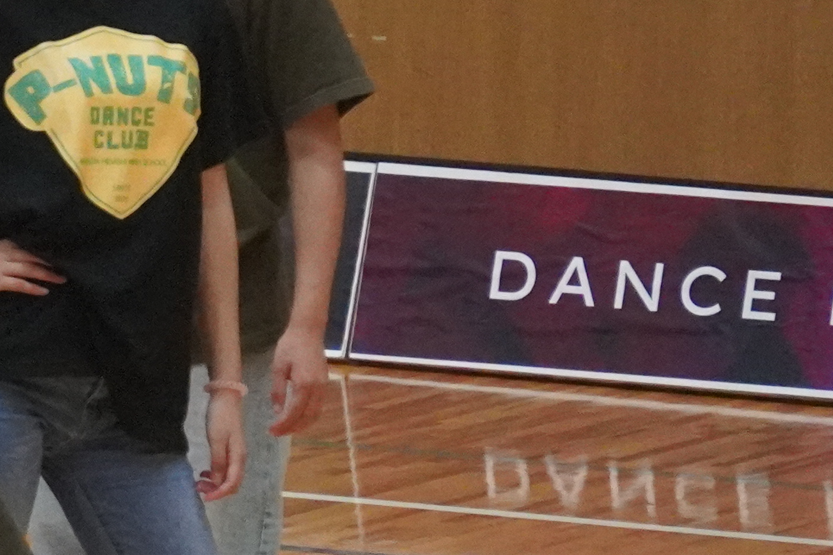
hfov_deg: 1.6
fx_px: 29110
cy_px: 290
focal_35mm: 1258
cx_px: -460
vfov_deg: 1.1
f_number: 6.3
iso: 6400
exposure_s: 1/320
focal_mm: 196
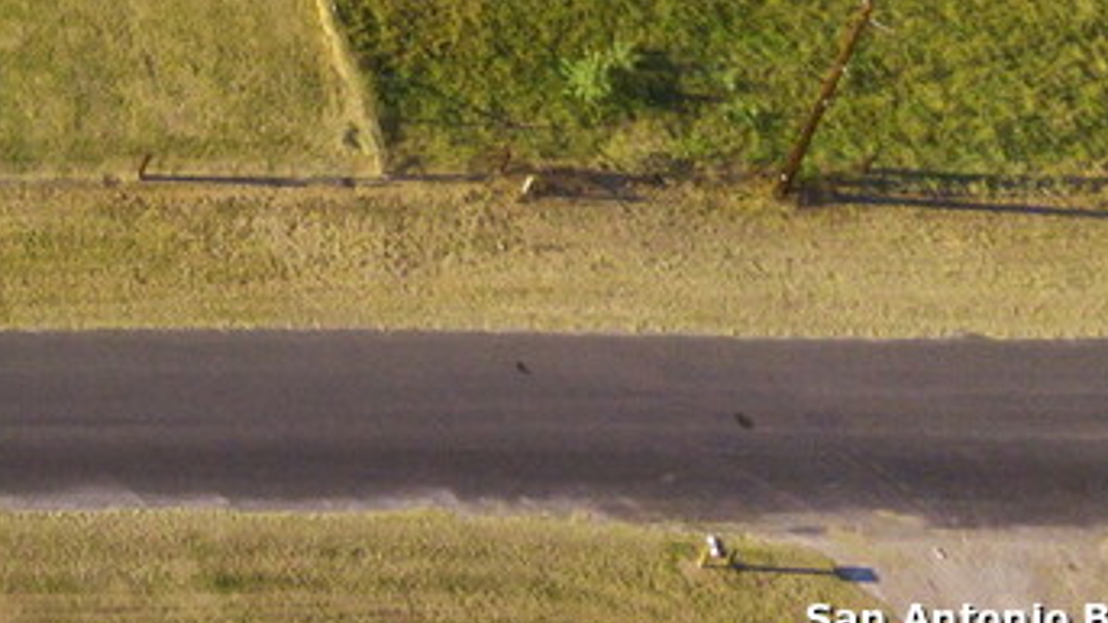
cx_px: -830
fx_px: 3496
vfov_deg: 8.8
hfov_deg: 15.6
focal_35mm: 119
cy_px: -1098
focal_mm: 4.73
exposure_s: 1/30
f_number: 2.2
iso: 124
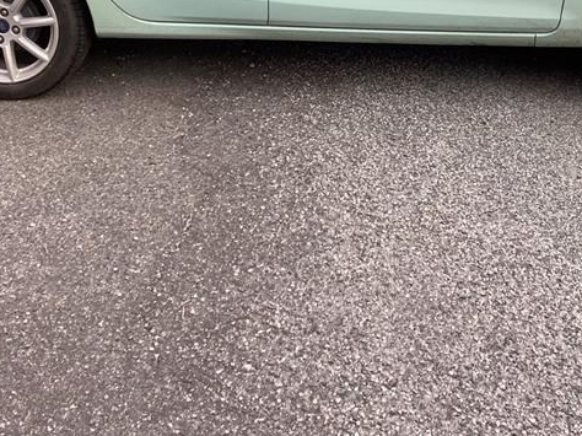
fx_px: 1126
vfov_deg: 21.5
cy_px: 56
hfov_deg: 28.9
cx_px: 340
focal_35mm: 67
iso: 25
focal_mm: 3.3
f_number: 2.4
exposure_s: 1/238
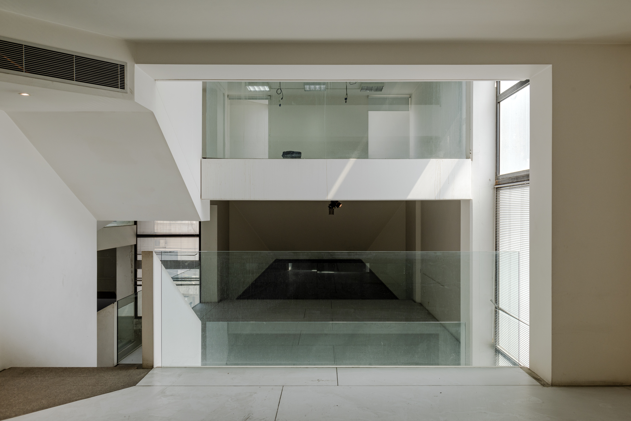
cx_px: 316
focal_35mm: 28
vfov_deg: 46.4
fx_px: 491
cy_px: 210
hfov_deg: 65.5
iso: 200
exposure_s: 1/40
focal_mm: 28
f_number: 10
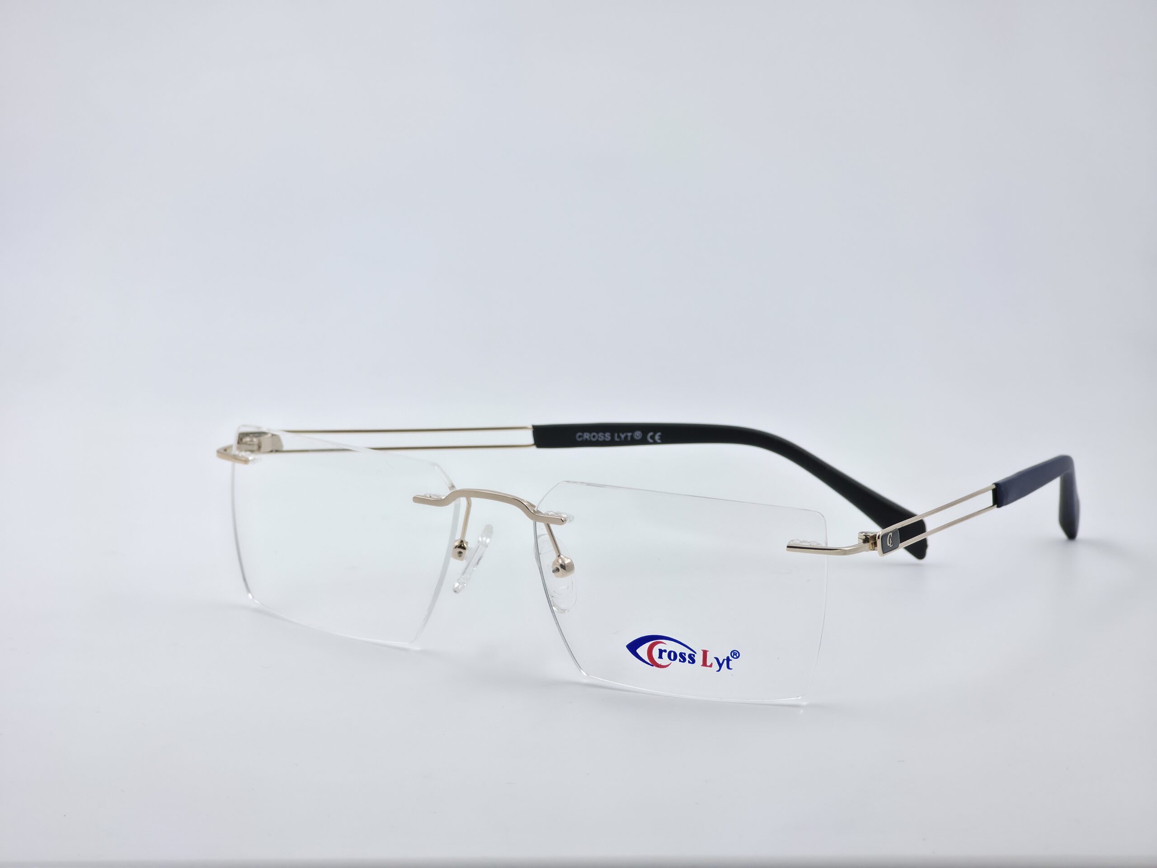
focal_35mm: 115
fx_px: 3844
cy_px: 434
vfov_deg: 12.9
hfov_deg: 17.1
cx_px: 578
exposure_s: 1/180
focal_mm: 18.6
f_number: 3.4
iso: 32
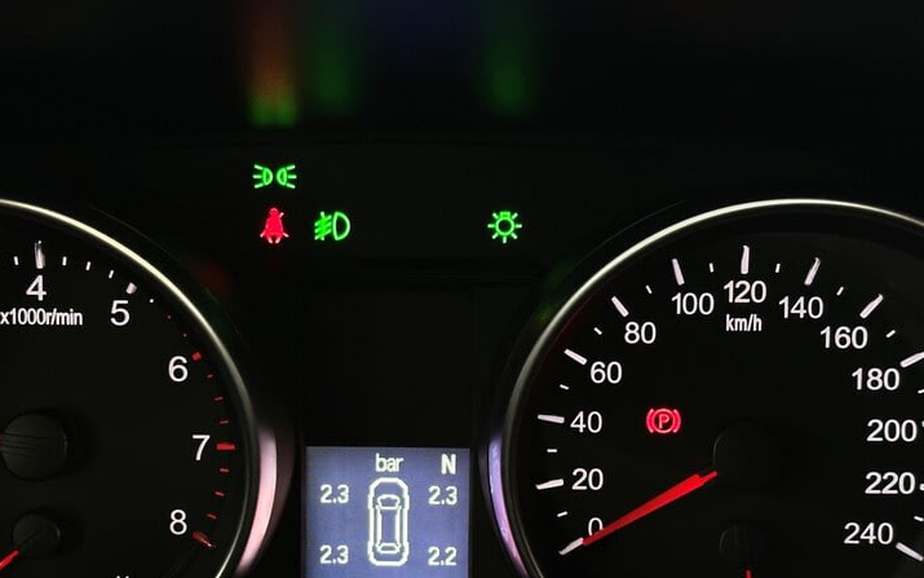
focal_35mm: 64
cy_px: 418
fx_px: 1612
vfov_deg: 20.2
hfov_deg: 31.9
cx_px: 389
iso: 100
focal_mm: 6.86
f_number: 1.78
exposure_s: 1/50
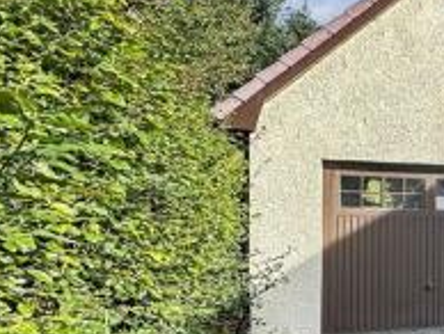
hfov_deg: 31.8
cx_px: 603
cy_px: 184
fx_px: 539
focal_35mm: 42
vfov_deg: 34.4
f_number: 2.2
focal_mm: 2.22
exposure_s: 1/1435
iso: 50
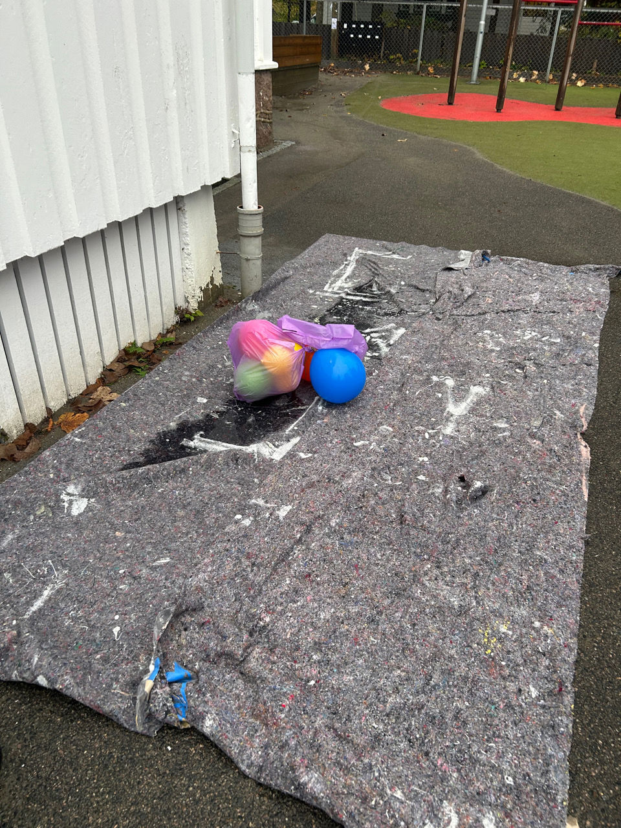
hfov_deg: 53.1
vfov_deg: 67.3
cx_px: 310
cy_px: 414
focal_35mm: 26
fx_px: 622
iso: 80
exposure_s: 1/121
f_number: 1.5
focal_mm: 5.7
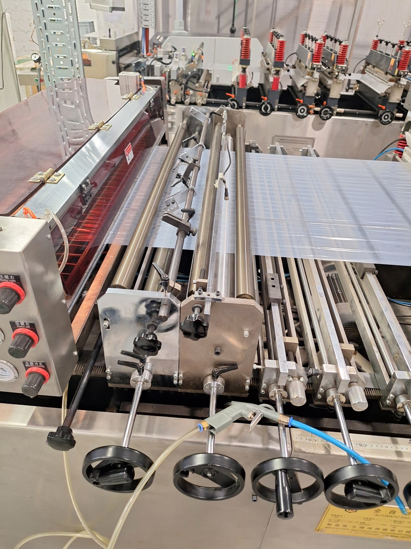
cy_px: 274
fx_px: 364
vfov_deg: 73.9
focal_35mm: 23
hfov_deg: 58.9
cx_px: 206
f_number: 1.8
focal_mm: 5.54
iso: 160
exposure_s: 1/50
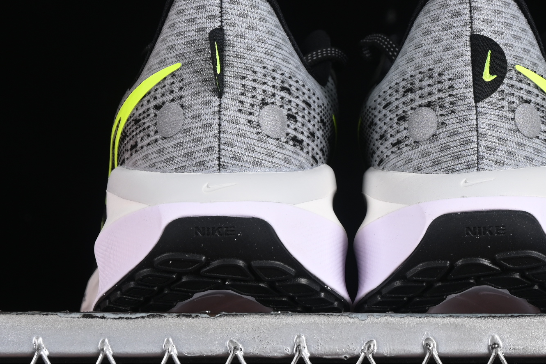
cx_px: 348
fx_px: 2381
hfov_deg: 13.1
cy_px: 81
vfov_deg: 8.7
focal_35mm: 157
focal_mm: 50
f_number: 7.1
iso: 160
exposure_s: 1/60
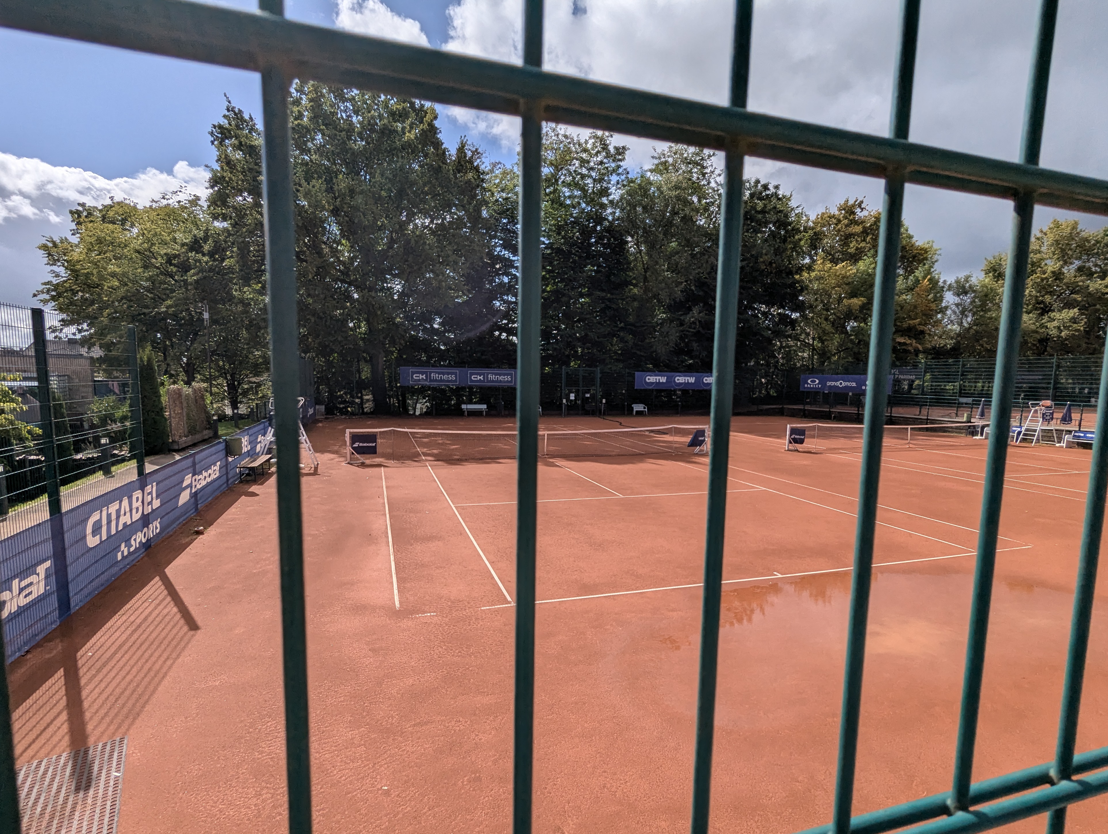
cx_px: 556
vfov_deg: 74.8
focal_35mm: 17
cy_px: 443
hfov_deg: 90.9
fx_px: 545
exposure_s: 1/3448
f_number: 2.2
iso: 38
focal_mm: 2.35
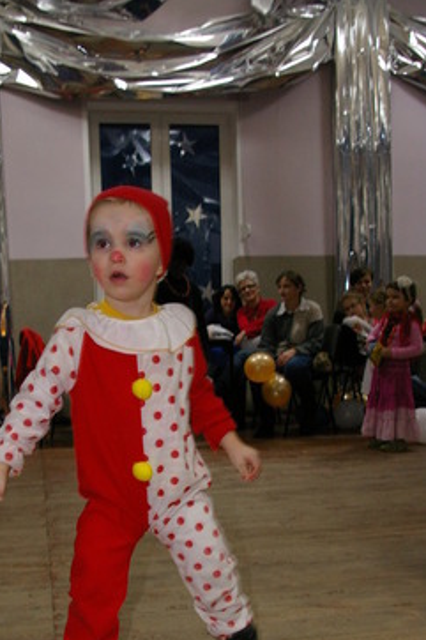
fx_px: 847
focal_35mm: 48
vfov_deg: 40.7
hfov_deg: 28.0
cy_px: 440
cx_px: 137
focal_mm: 23
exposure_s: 1/45
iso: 800
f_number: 5.6
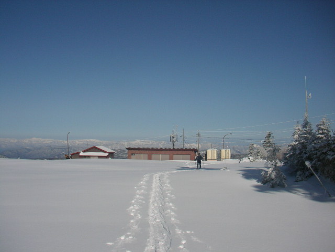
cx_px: 168
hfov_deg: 50.1
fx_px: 358
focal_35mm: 37
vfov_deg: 38.7
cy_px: 126
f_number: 6.9
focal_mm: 5.7
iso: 50
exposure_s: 1/1600
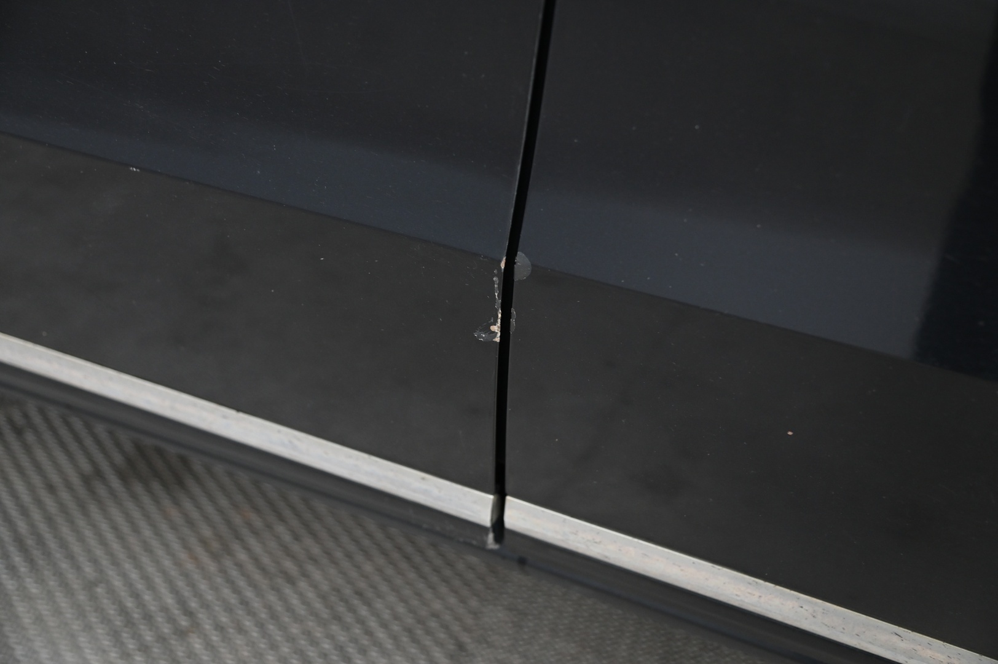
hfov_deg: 44.5
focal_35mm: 44
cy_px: 332
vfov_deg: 30.5
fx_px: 1219
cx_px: 499
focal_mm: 44
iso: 2000
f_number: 4
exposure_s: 1/25
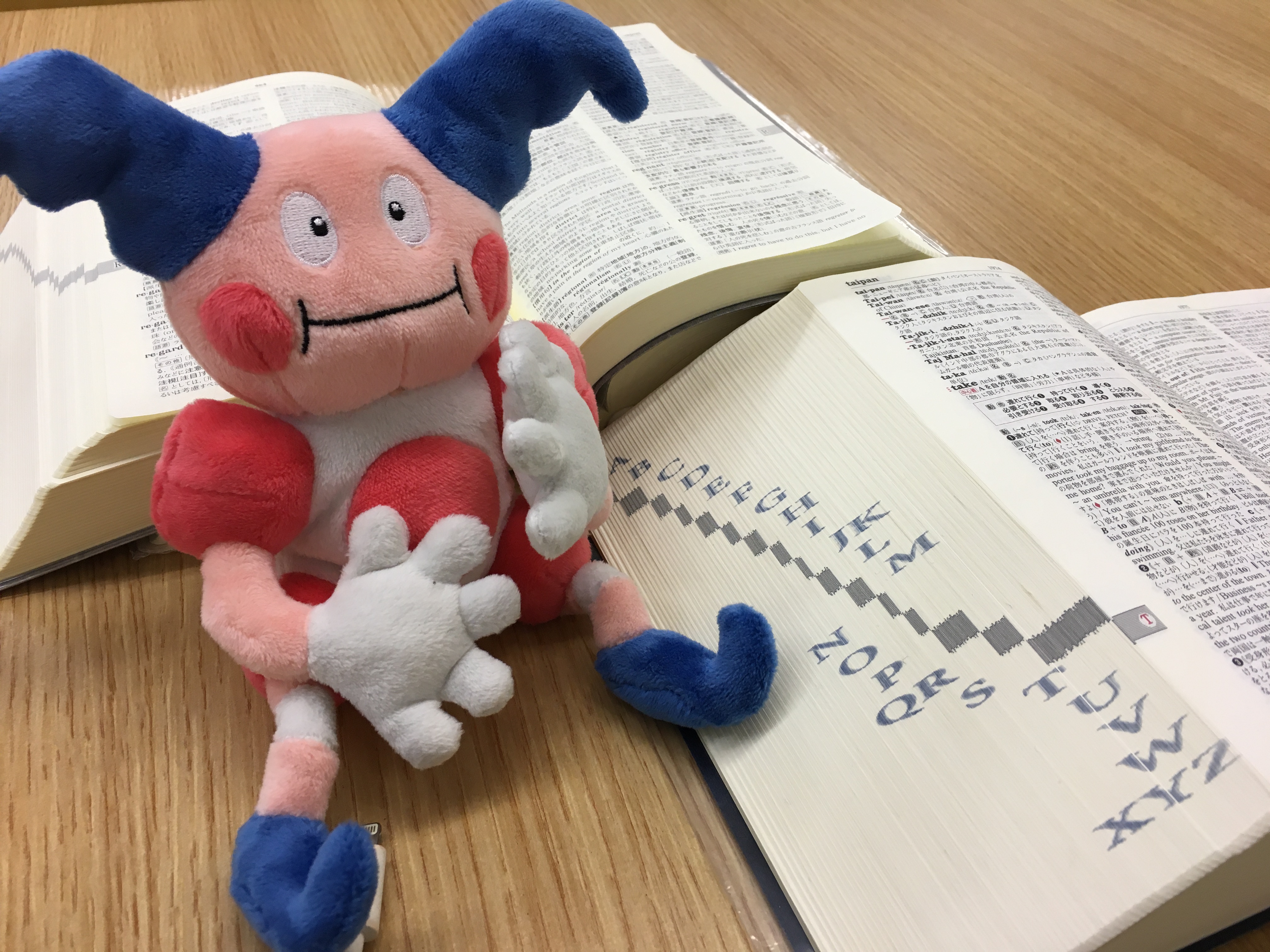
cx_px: 635
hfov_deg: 61.7
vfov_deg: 48.2
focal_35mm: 29
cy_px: 476
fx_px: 1064
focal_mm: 4.15
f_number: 2.2
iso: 25
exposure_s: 1/33
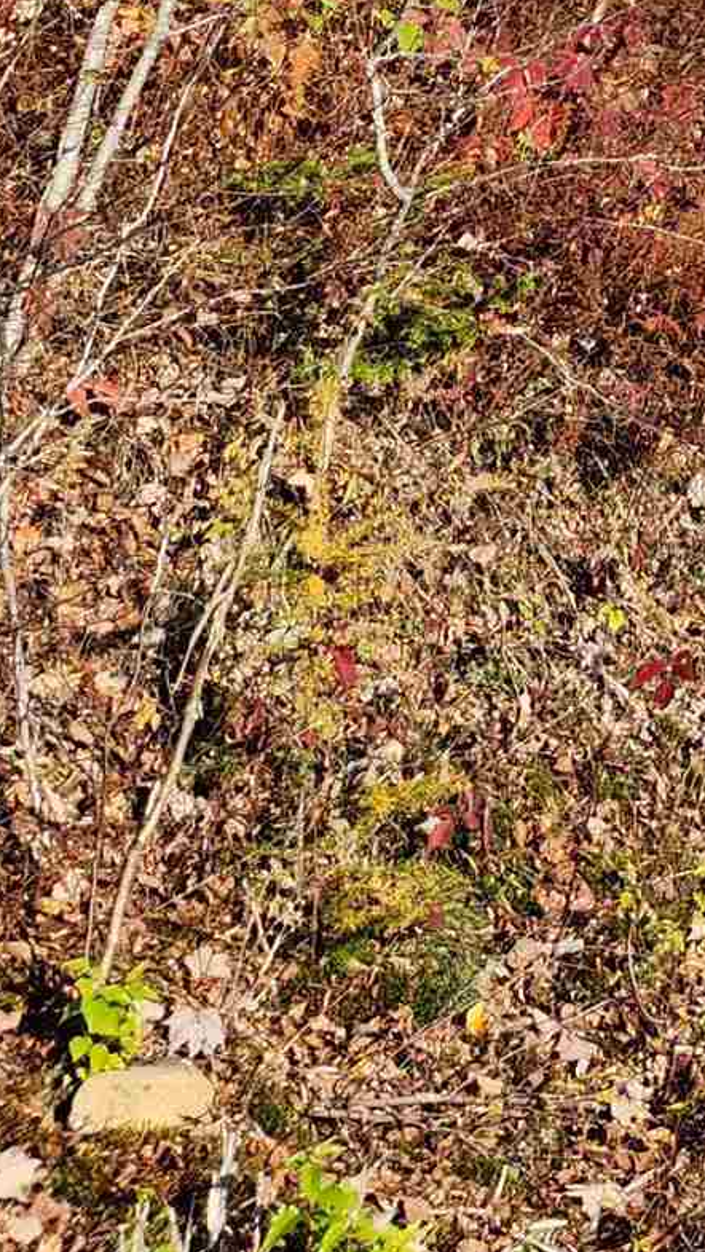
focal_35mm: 98
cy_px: -477
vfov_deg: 19.6
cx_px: 1981
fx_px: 3254
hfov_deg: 9.9
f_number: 1.8
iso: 20
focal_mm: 5.4
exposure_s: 1/1002
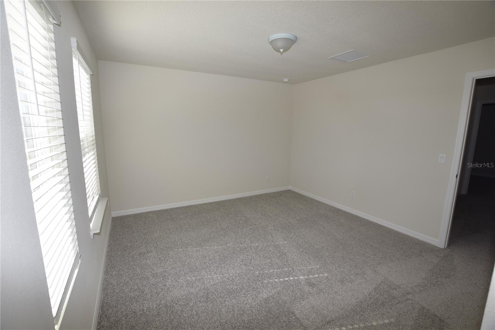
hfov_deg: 100.4
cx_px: 248
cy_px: 165
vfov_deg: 77.3
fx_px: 206
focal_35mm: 15
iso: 140
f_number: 5
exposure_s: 1/200
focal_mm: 10
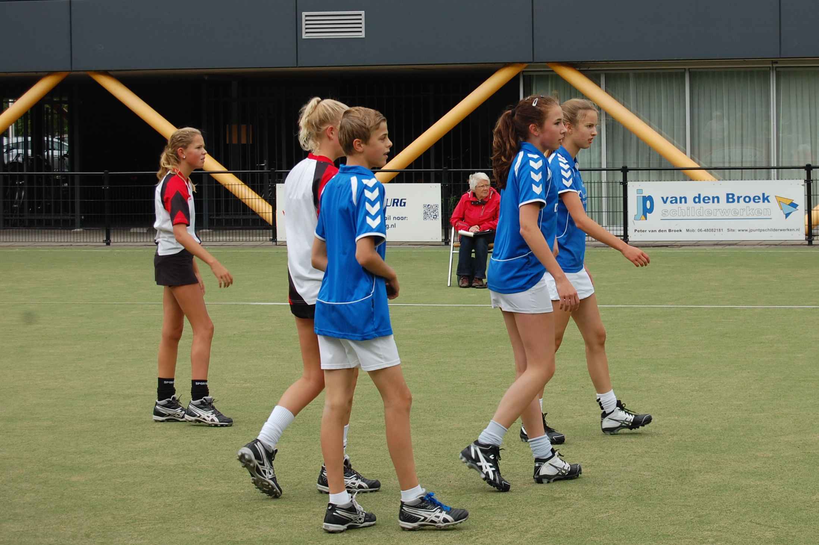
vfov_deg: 16.5
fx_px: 1875
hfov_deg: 24.6
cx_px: 410
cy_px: 272
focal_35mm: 82
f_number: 7.1
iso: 200
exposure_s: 1/200
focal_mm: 55
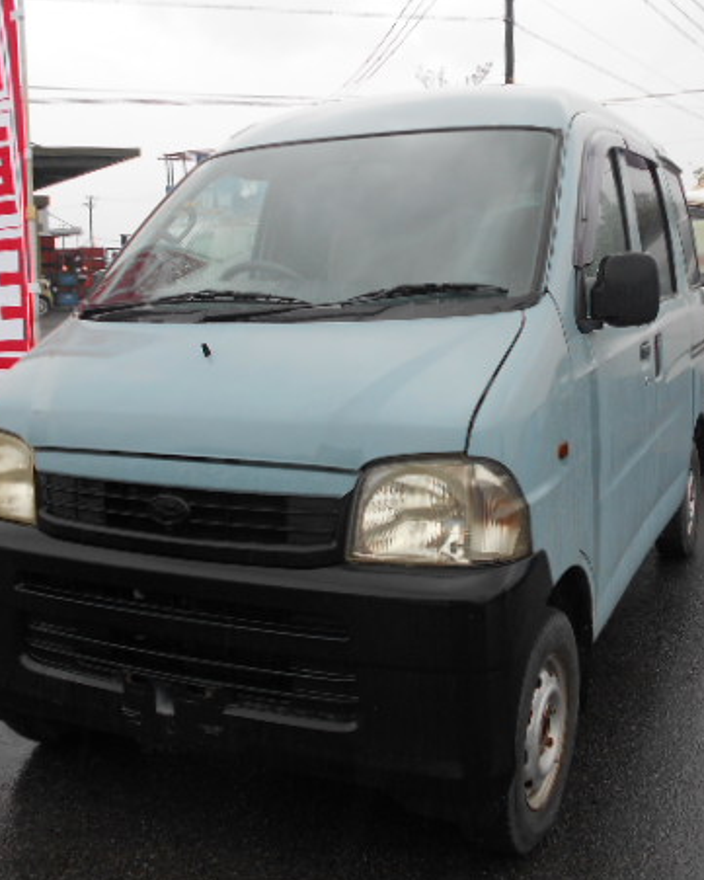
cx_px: 343
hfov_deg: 41.2
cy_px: 421
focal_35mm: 36
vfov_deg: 50.3
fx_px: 937
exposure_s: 1/125
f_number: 3.2
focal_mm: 4.6
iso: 80
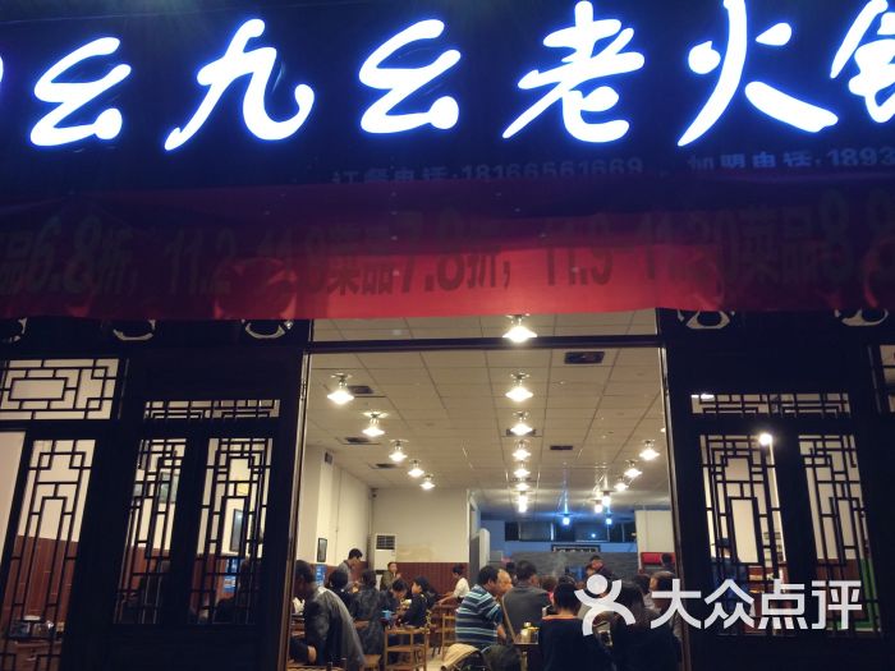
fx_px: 750
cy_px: 336
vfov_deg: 48.2
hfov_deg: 61.7
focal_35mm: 29
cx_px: 448
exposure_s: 1/33
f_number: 2.2
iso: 160
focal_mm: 4.15
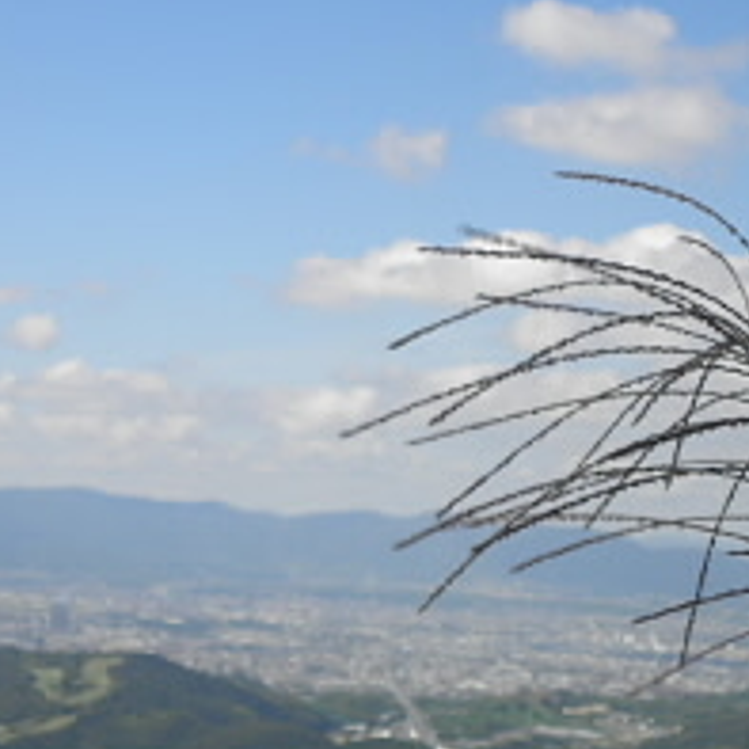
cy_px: 433
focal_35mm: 97
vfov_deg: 17.9
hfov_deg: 17.8
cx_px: 198
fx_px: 2375
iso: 64
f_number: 12
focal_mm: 9.8
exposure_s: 1/100
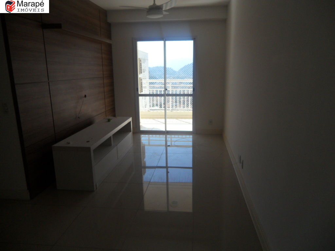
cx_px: 168
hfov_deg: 71.6
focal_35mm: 24
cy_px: 126
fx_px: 232
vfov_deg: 56.8
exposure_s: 1/750
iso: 80
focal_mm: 4.1
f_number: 2.9
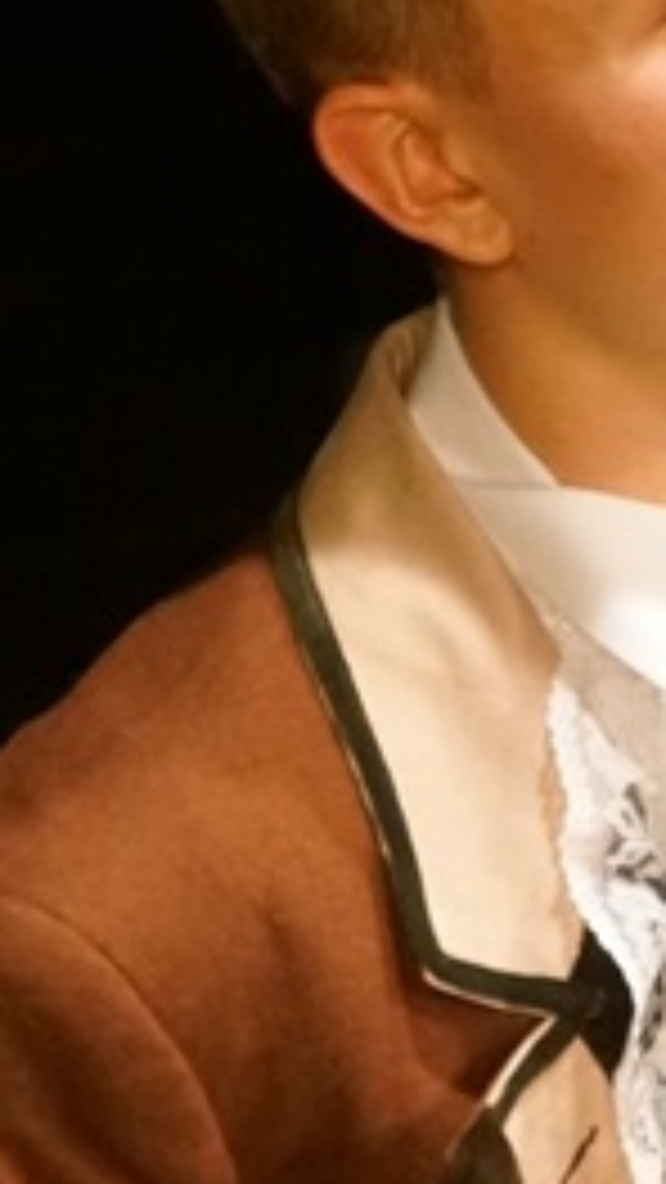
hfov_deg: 1.0
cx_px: 621
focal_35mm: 1195
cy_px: 849
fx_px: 37505
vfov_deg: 1.8
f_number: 6.3
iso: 3200
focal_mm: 200
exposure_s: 1/125
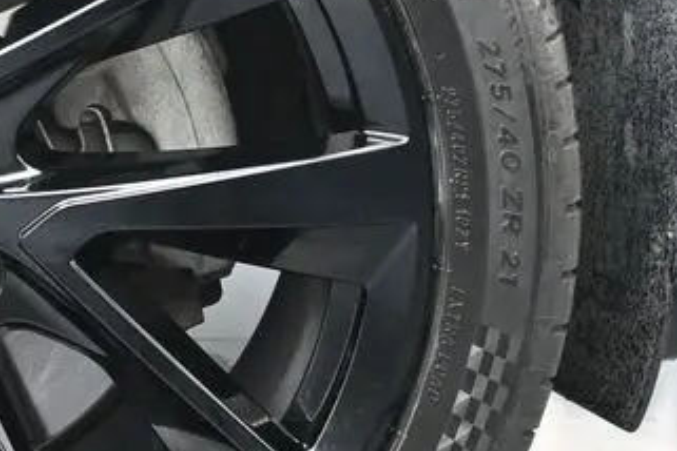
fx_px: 2249
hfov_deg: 16.4
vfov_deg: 11.5
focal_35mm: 120
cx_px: -135
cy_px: 199
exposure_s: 1/125
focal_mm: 25
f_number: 4.2
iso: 2800
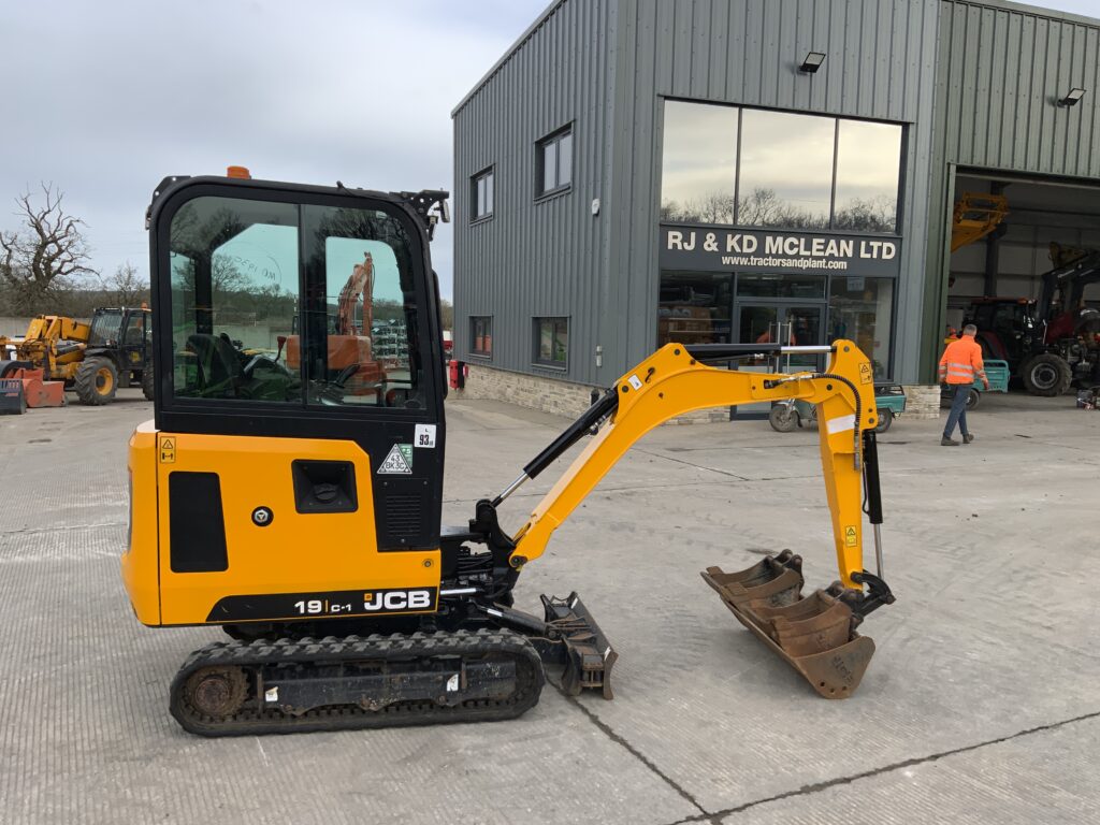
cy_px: 412
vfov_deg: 48.2
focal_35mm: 29
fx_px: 922
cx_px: 550
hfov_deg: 61.7
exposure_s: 1/709
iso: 16
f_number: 1.8
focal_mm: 3
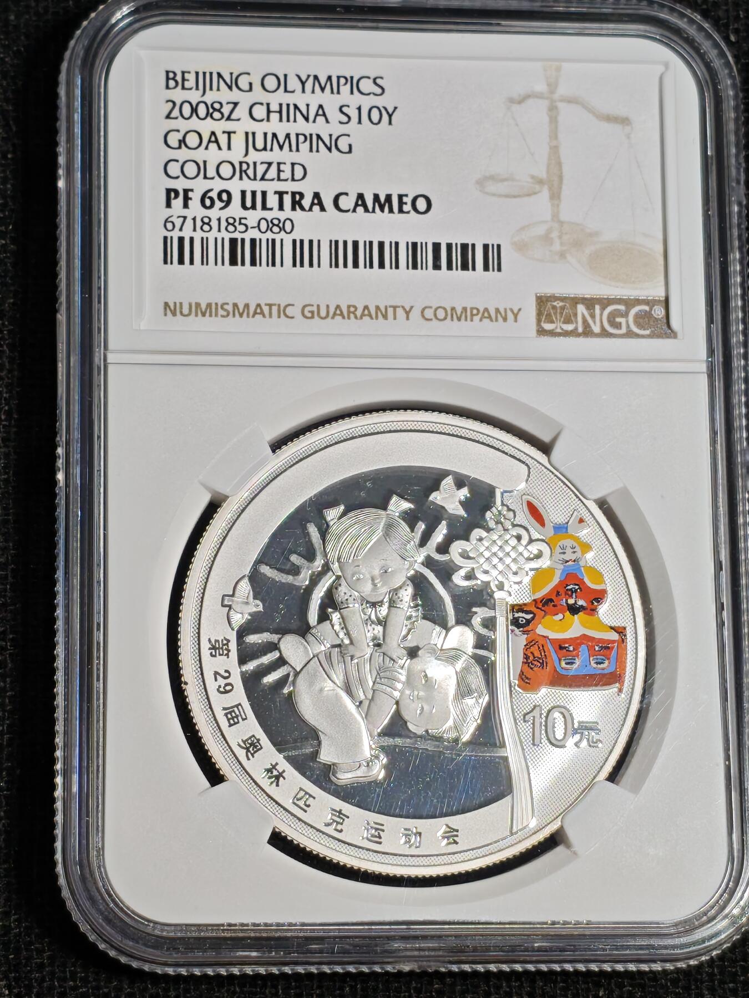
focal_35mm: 107
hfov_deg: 13.8
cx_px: 374
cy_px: 499
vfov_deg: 18.4
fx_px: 3087
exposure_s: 1/1122
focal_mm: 4.94
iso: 50
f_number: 1.5
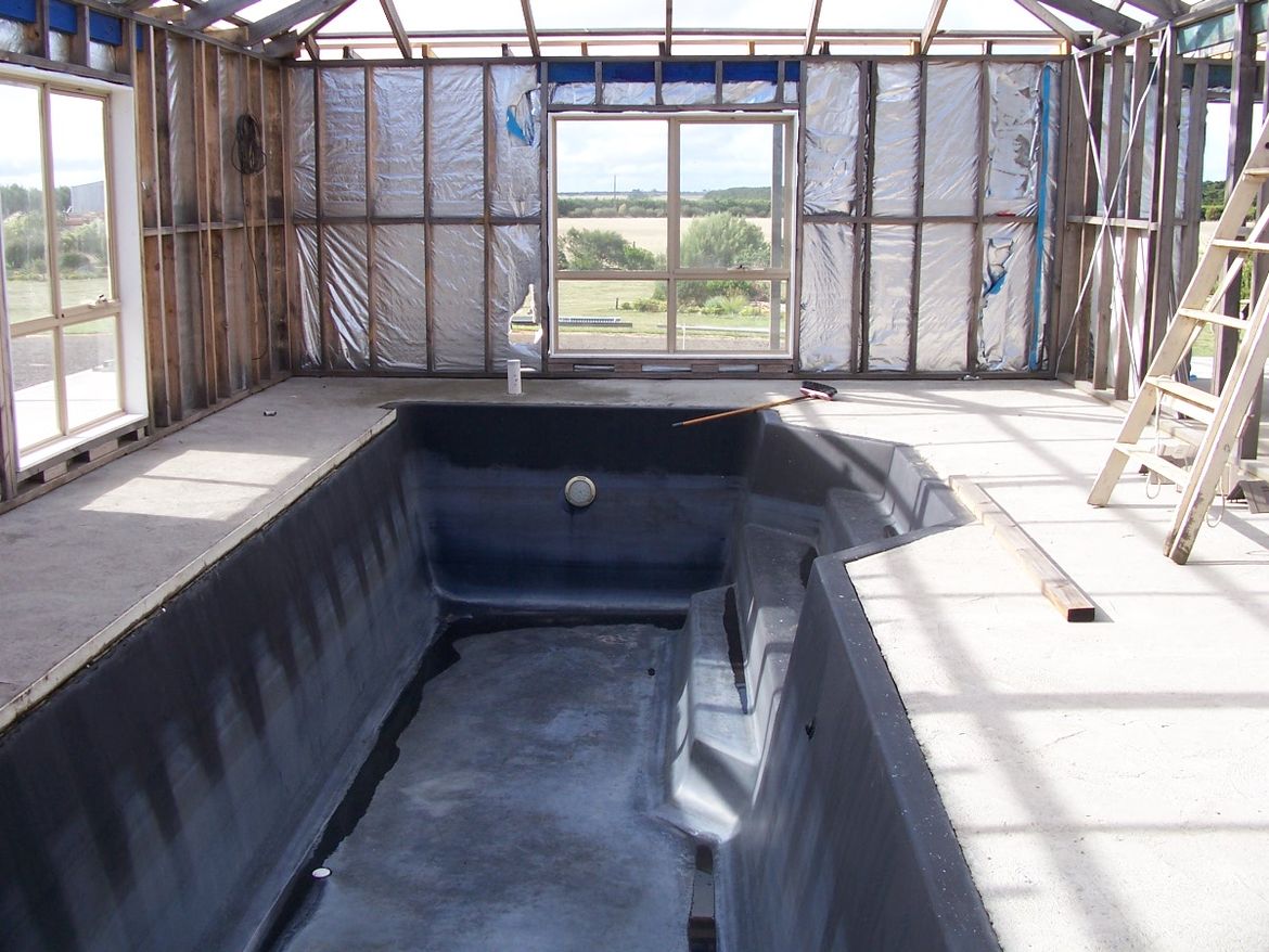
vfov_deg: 40.7
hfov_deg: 52.6
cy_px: 476
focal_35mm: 35
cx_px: 634
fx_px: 1283
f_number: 2.8
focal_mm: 6
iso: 80
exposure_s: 1/500
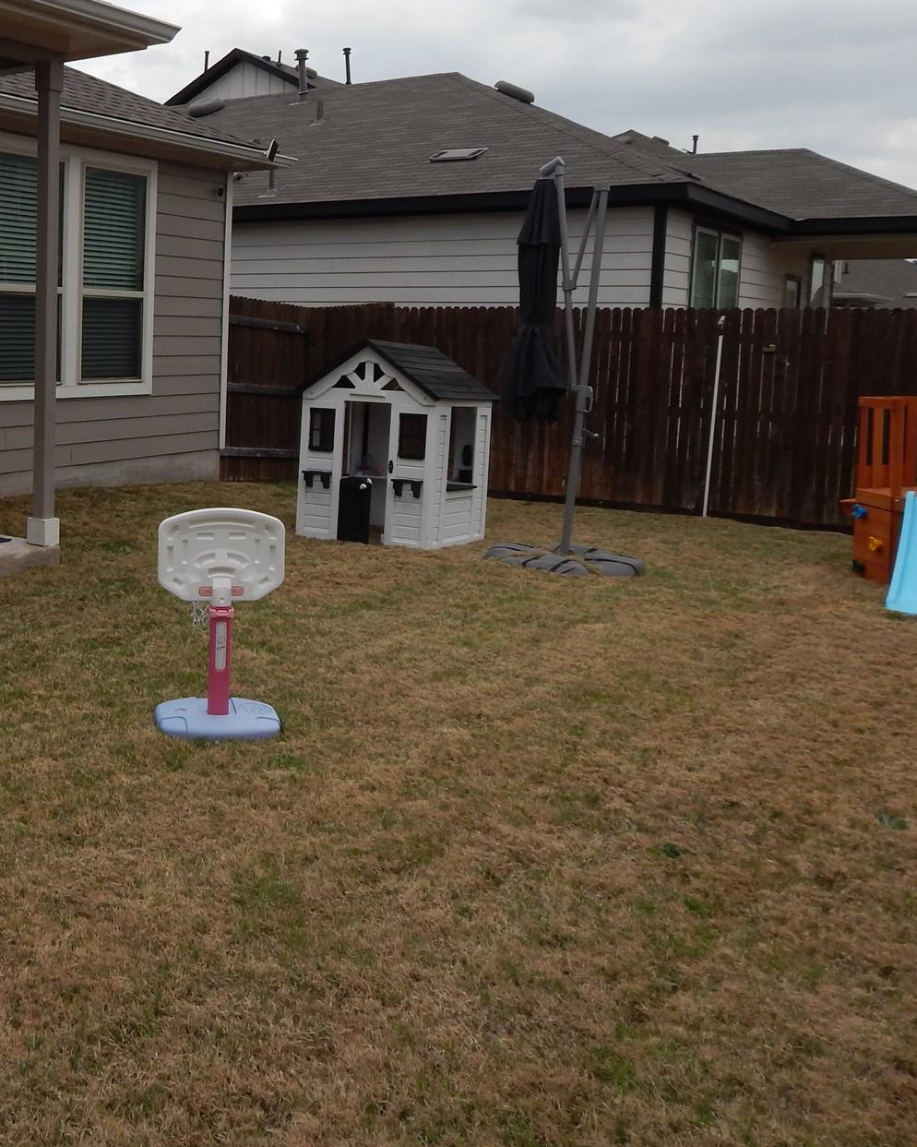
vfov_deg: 48.7
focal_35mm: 37
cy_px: 446
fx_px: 1256
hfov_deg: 37.9
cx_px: 125
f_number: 3
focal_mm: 4
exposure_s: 1/1000
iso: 125
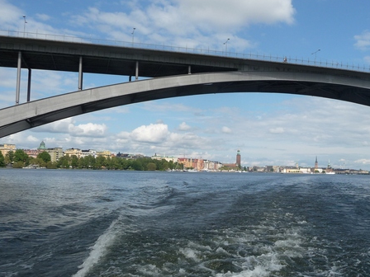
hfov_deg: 46.2
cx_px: 240
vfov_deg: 35.9
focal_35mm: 40
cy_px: 146
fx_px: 428
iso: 100
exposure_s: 1/320
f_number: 8
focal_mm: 4.7
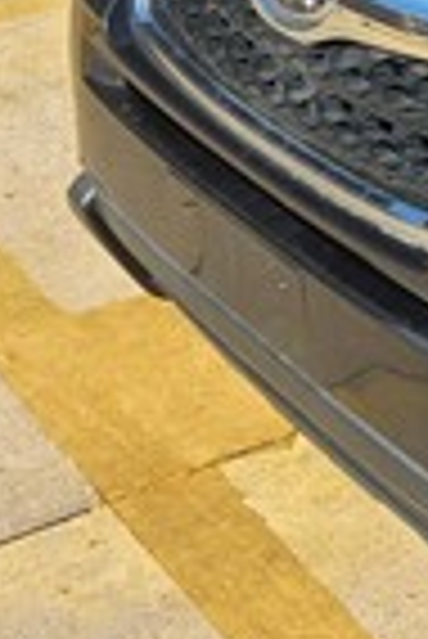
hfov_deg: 8.5
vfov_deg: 13.8
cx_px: 1270
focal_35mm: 135
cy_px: -436
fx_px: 2401
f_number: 1.7
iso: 12
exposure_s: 1/528
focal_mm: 6.3
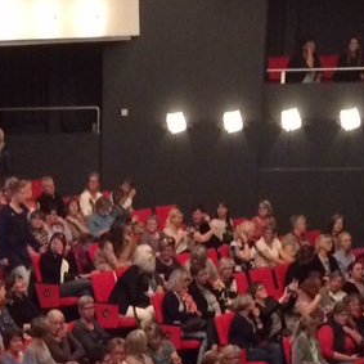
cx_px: -50
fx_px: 1380
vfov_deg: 13.8
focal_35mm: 116
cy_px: 596
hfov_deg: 14.6
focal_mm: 4.15
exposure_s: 1/15
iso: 400
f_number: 2.2
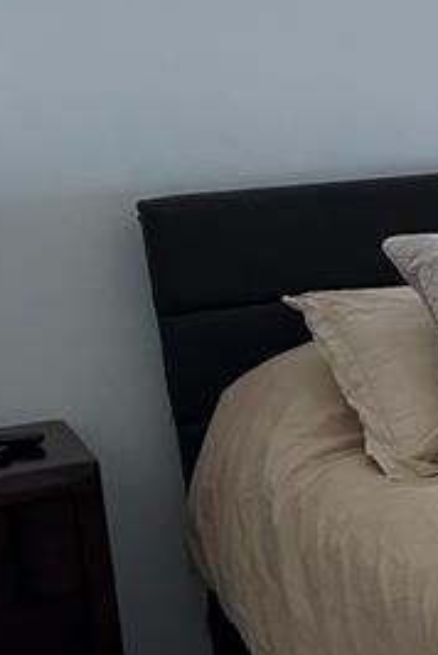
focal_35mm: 96
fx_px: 1747
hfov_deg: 12.3
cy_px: 446
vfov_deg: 21.1
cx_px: 928
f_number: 1.78
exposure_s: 1/60
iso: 400
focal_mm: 6.86
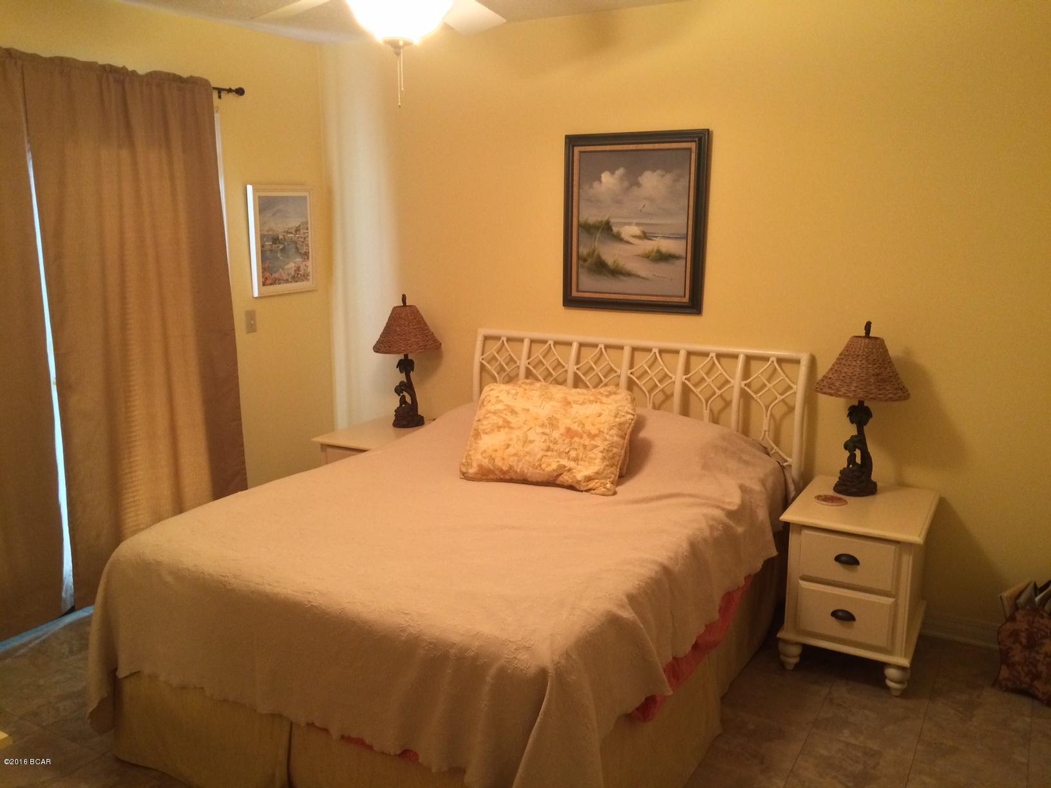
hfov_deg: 61.7
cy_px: 394
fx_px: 880
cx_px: 526
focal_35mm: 29
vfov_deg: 48.2
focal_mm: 4.15
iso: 320
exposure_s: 1/30
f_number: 2.2
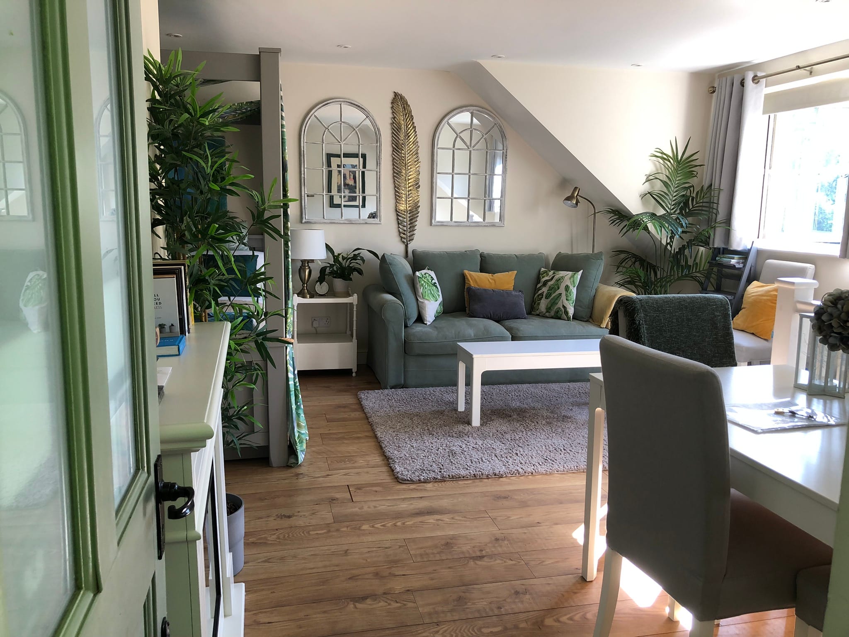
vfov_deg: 49.7
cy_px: 318
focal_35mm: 28
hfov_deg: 63.4
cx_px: 424
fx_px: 687
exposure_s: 1/40
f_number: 1.8
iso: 25
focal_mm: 3.99
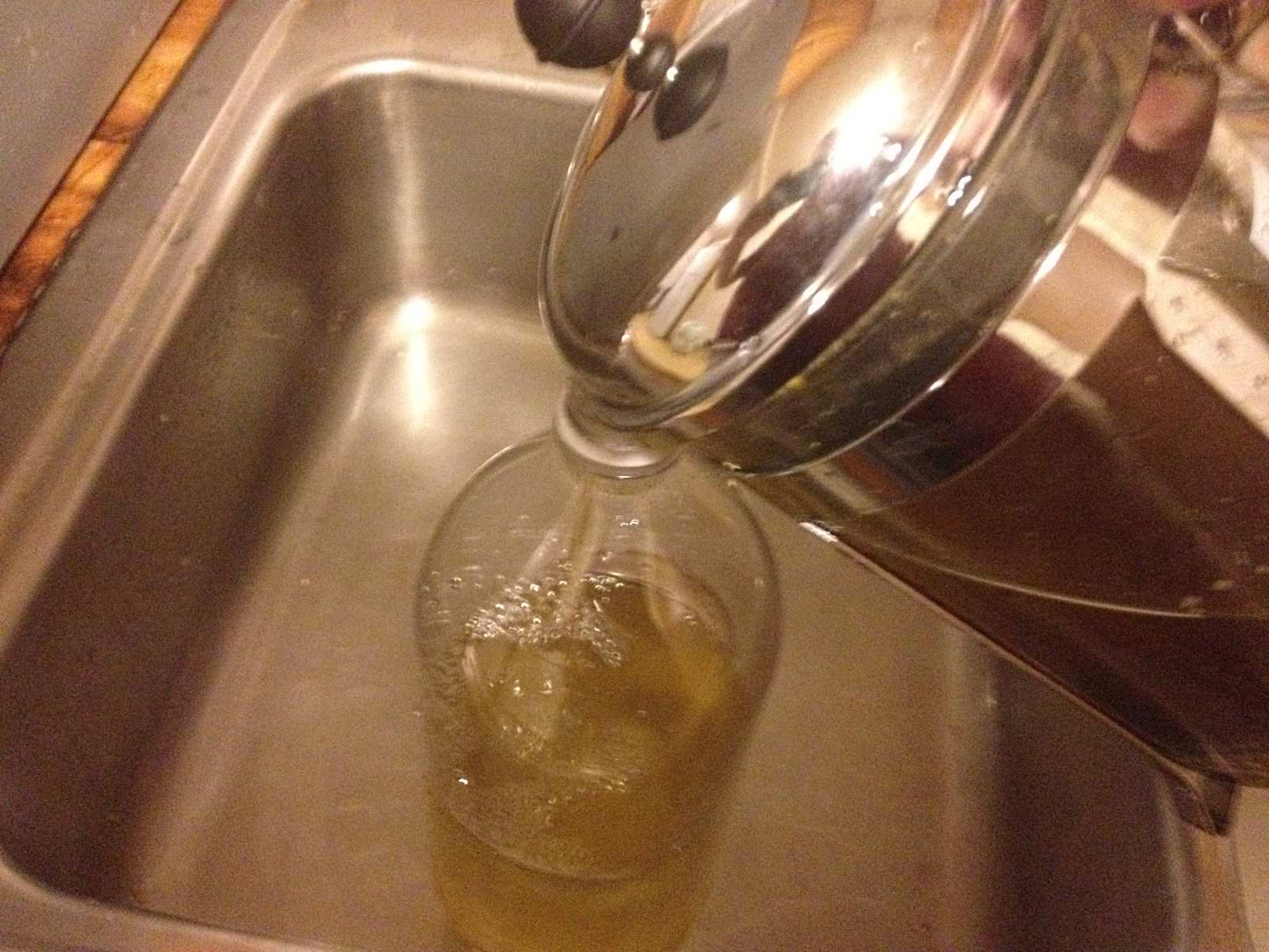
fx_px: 1283
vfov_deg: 40.7
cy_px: 476
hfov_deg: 52.6
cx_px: 634
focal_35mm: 35
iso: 800
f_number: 2.4
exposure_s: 1/15
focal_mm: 4.28
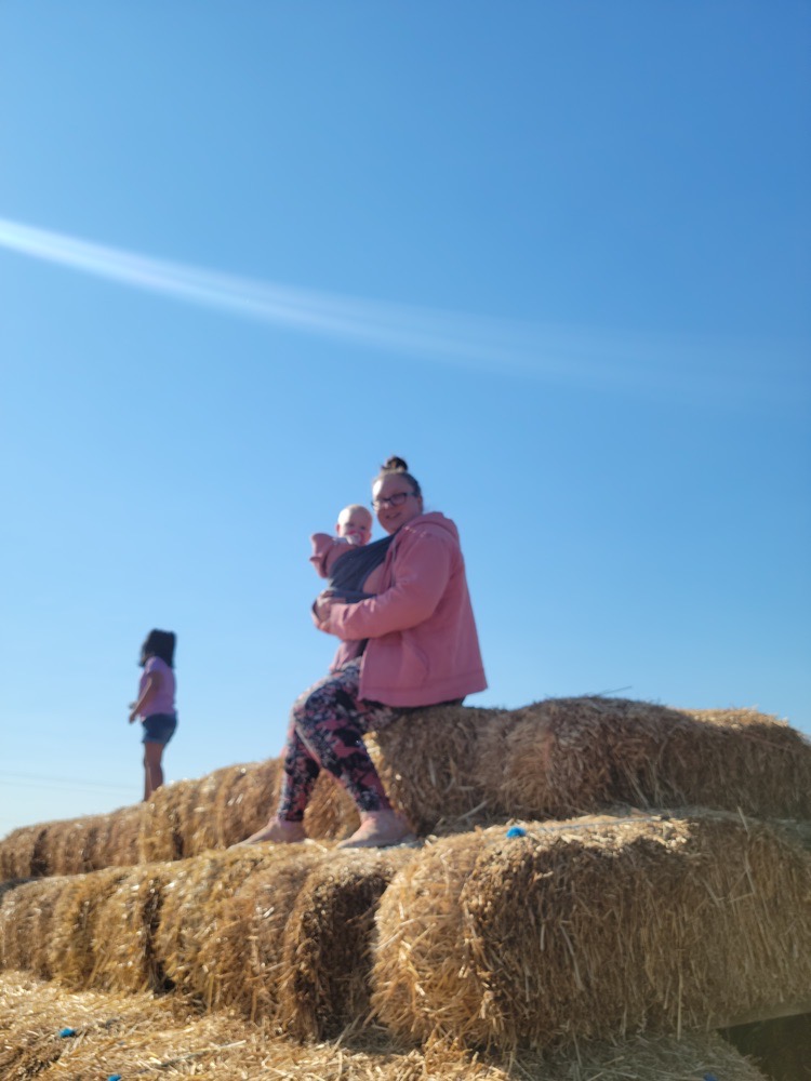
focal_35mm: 28
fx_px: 875
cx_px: 406
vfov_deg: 63.4
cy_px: 540
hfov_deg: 49.7
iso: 25
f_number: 2
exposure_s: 1/1173
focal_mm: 5.9
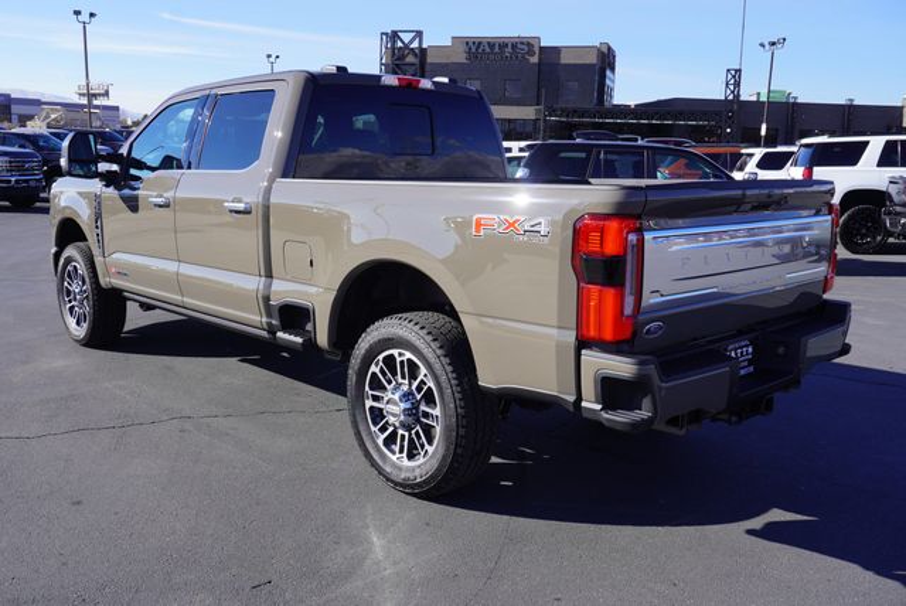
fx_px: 831
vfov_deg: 40.0
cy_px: 303
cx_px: 453
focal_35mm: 33
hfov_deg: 57.2
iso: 100
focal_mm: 22
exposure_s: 1/125
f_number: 9
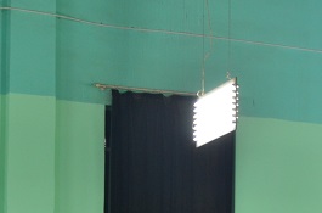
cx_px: 225
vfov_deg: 8.8
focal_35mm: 154
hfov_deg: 13.3
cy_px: 254
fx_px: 1373
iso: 800
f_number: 4.2
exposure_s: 1/50
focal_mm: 34
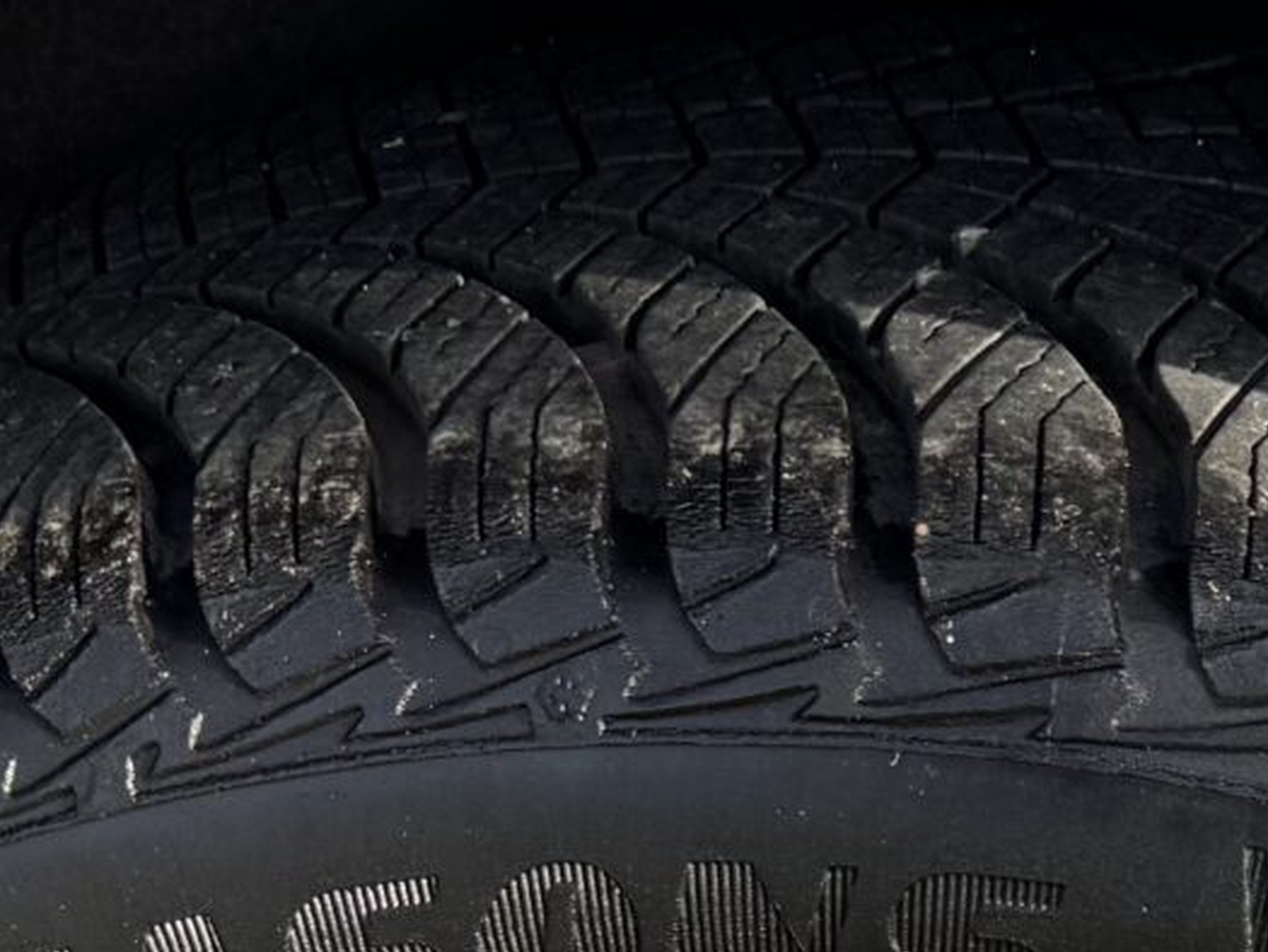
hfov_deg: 16.6
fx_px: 4287
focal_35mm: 117
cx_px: 1121
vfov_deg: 11.6
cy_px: 1810
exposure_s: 1/995
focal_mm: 6.76
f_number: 1.78
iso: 80
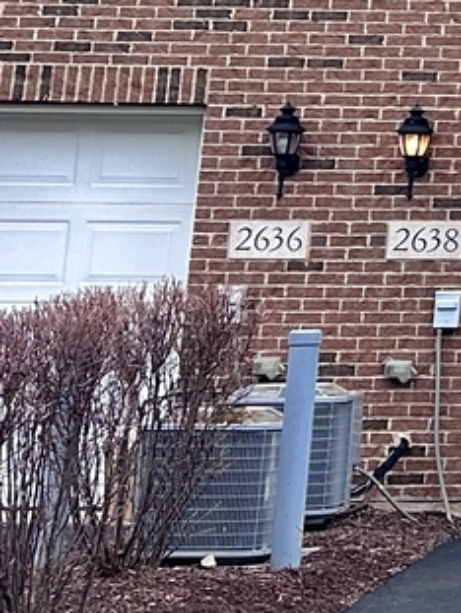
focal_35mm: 111
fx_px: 1967
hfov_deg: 11.4
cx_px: 1048
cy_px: -136
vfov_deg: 16.9
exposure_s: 1/498
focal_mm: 6.86
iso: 80
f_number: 1.78
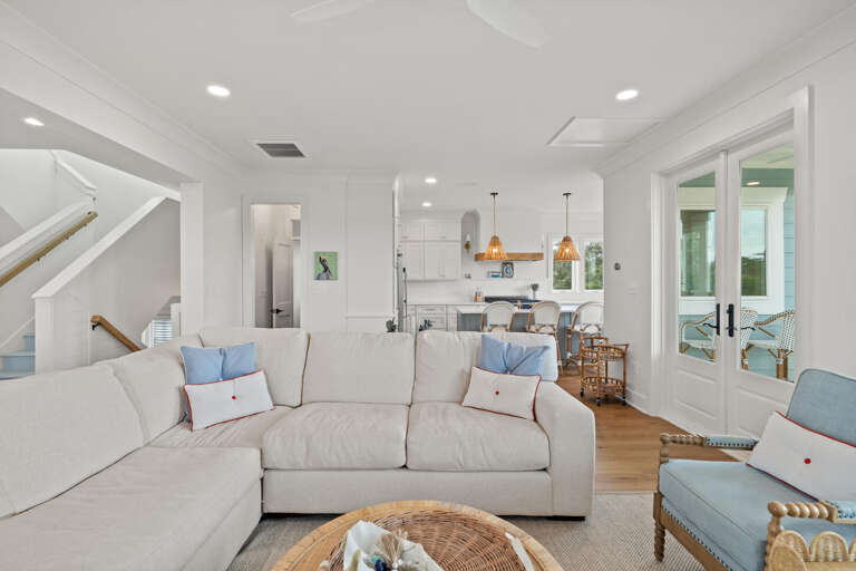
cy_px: 286
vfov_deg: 73.7
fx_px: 380
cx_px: 428
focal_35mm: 16
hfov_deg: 96.7
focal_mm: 16
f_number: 6.3
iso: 640
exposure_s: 1/25
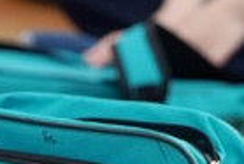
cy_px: 146
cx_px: -428
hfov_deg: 2.4
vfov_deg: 1.6
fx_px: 5760
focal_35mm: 849
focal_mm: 131
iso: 1250
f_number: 4
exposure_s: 1/160
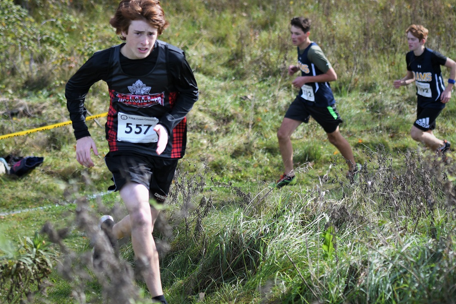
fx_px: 1457
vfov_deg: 11.9
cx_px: 225
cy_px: 148
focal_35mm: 115
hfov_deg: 17.8
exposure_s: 1/1000
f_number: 2.8
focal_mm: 70
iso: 200
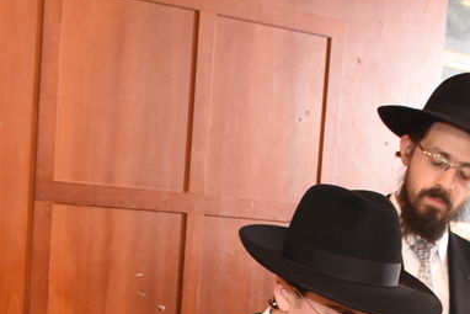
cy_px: 530
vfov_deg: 12.8
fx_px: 1293
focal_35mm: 99
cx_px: 209
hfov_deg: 20.6
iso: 1000
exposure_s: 1/125
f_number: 6.3
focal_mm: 18
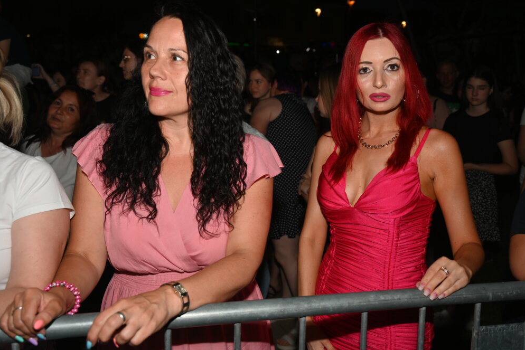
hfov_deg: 54.4
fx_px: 510
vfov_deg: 37.9
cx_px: 269
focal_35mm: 35
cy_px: 171
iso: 100
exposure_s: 1/60
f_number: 4.8
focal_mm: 34
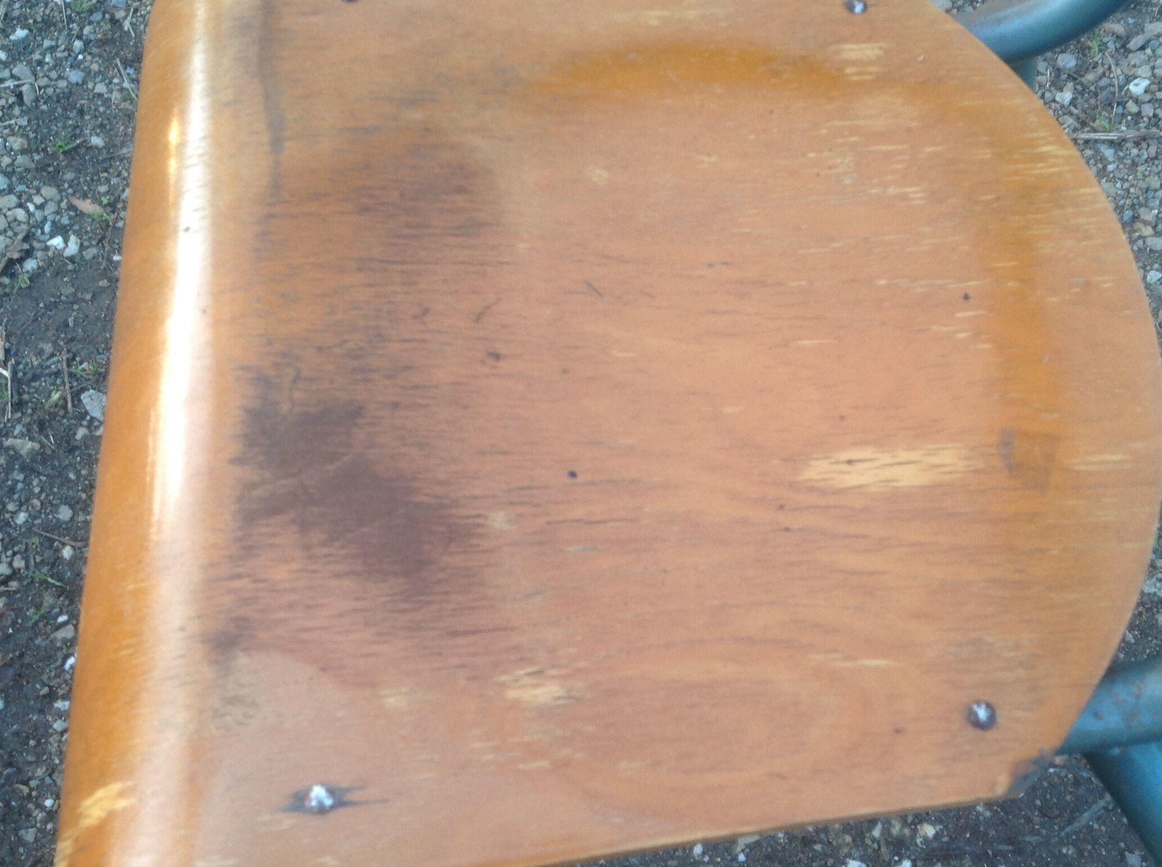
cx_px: 626
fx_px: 1475
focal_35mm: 44
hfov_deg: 43.0
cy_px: 415
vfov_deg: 32.8
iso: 50
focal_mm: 4.28
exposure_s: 1/40
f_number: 2.4
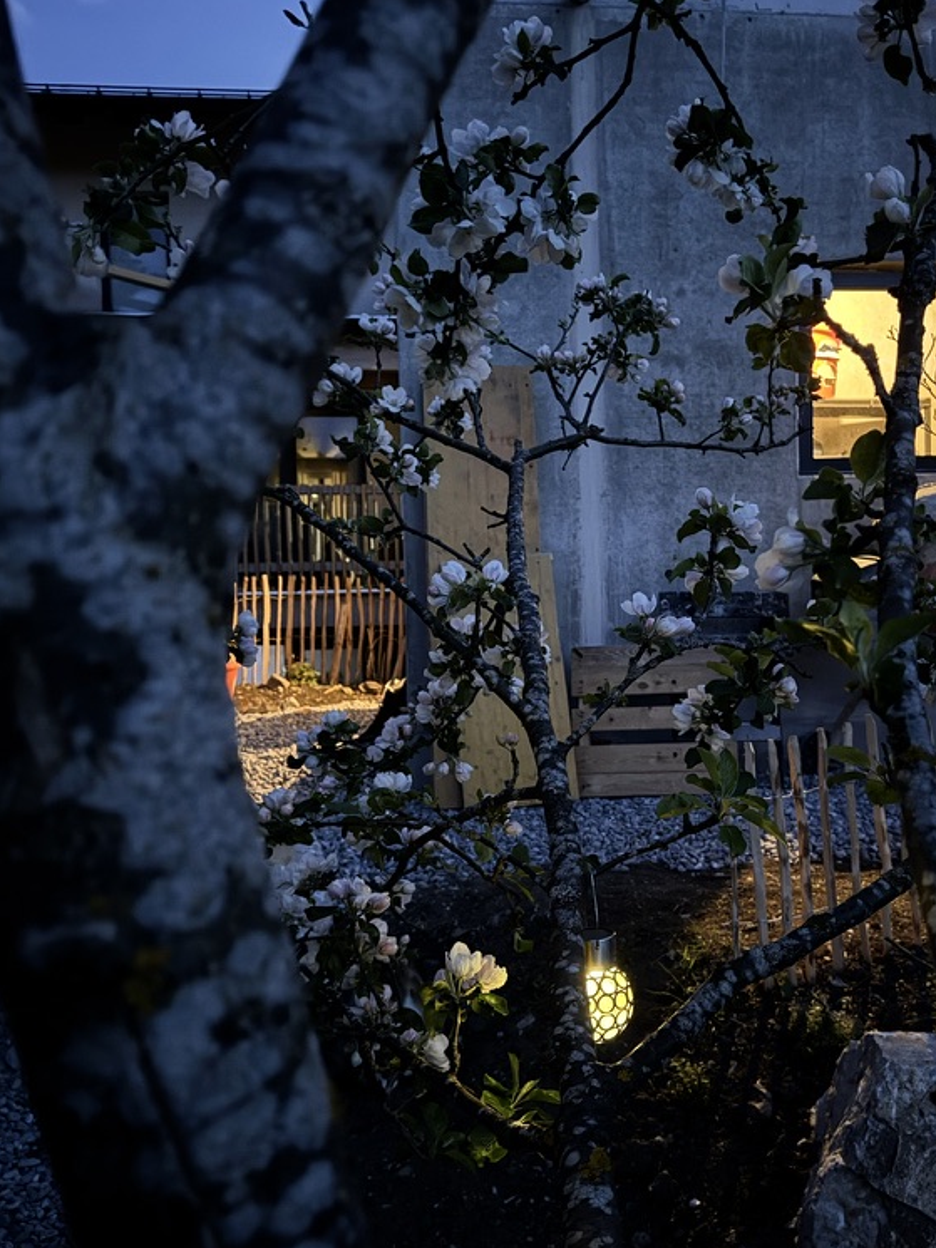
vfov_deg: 55.3
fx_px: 1189
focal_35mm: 33
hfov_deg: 42.5
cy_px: 610
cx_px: 599
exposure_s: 1/5
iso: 800
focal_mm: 6.76
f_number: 1.78
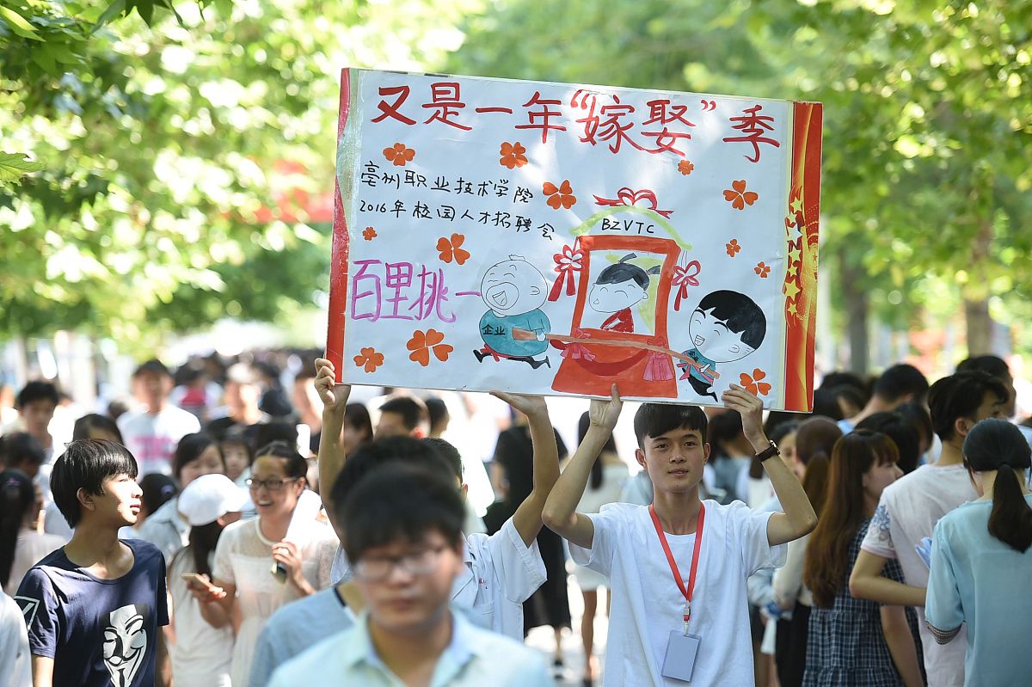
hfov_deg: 15.2
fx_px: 3868
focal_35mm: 135
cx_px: 516
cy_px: 344
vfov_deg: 10.2
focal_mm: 135
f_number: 2.8
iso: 1000
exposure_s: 1/800
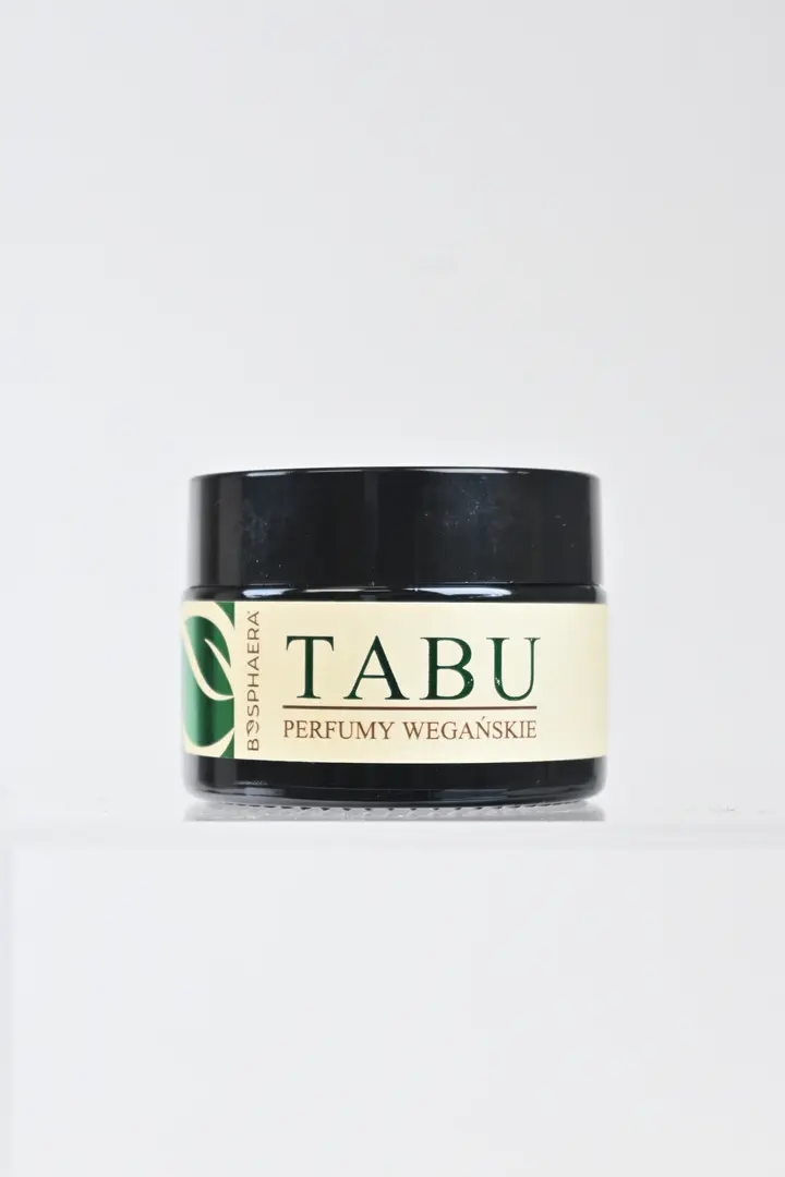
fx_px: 2453
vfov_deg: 27.0
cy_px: 588
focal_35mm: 75
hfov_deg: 18.2
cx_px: 392
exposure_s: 1/80
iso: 320
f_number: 6.3
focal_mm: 50
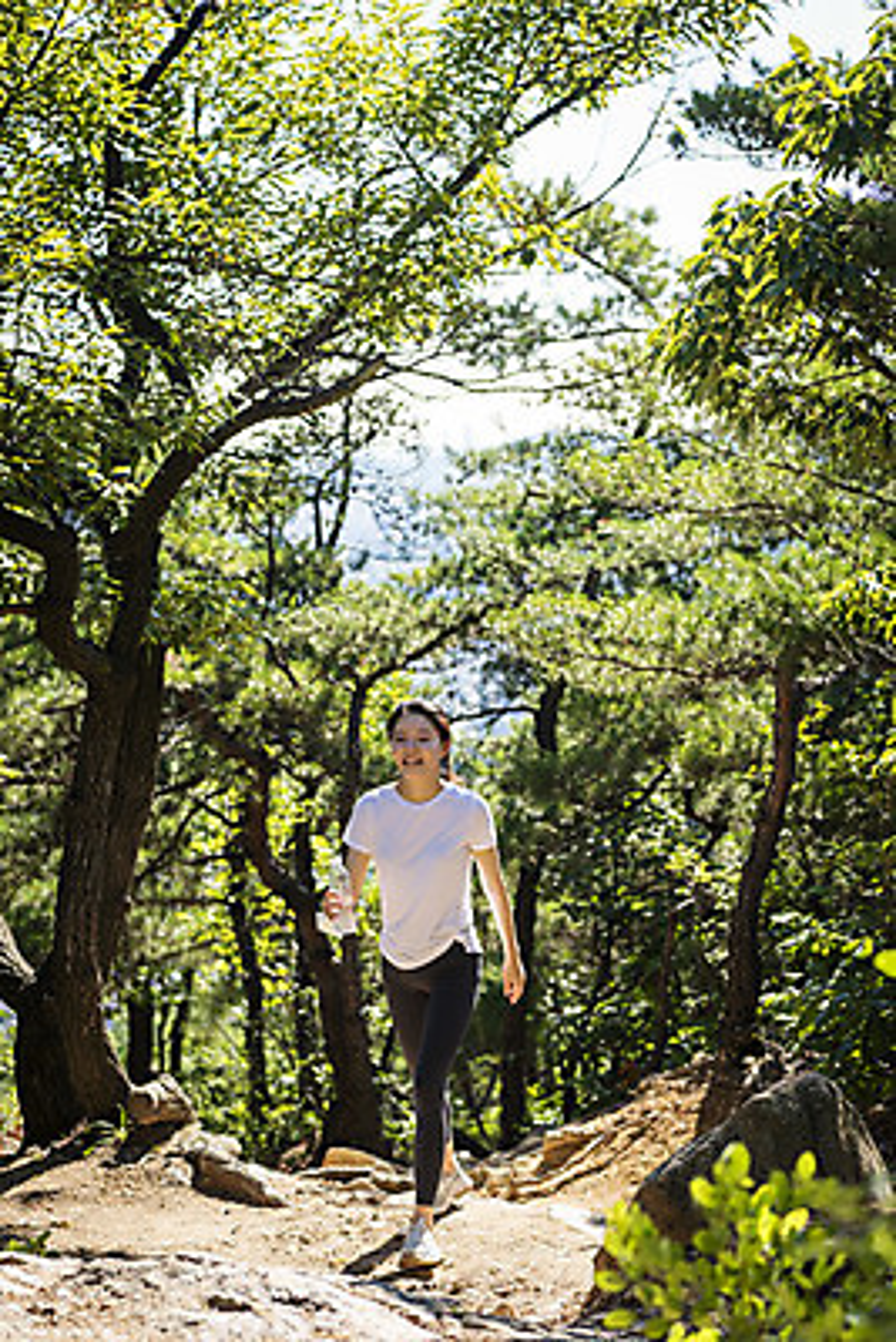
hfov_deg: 19.5
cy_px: 671
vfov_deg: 28.8
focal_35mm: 70
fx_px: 2611
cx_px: 448
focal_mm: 70
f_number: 4
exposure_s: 1/800
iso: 250
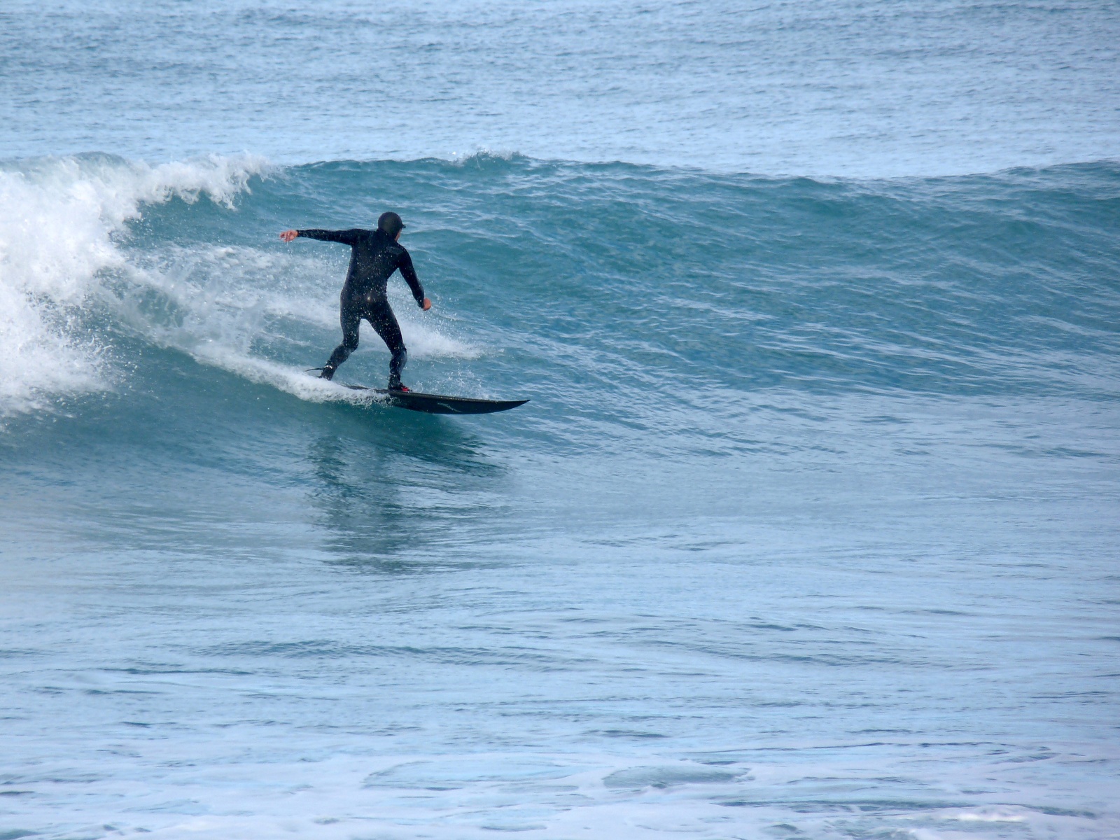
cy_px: 420
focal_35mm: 486
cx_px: 560
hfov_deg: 4.1
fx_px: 15725
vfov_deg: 3.1
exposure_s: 1/500
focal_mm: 86.4
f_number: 5.6
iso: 100
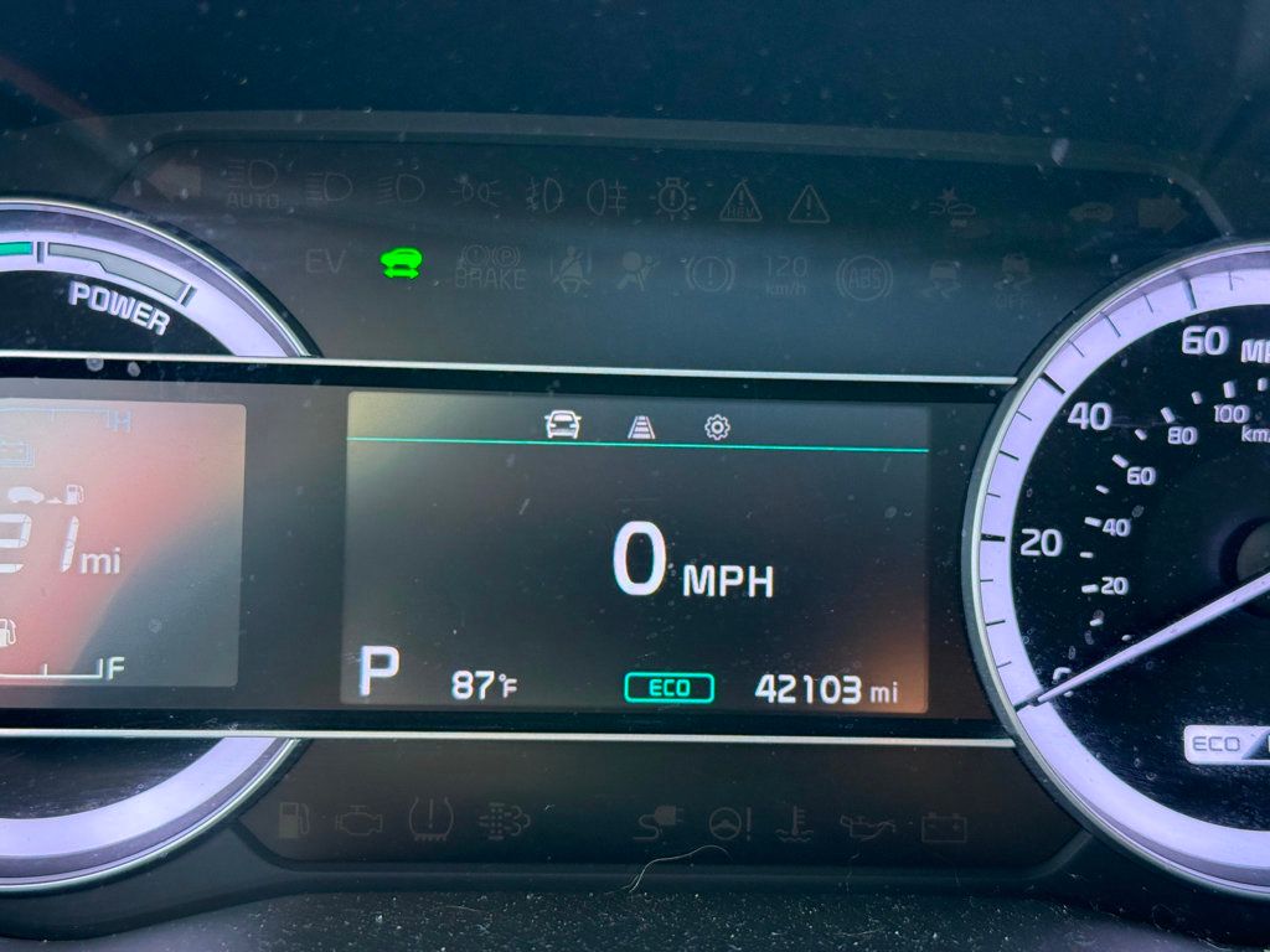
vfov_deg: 30.3
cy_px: 476
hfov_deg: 39.7
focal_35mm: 48
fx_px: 1761
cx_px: 635
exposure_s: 1/100
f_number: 1.78
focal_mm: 6.76
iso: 125
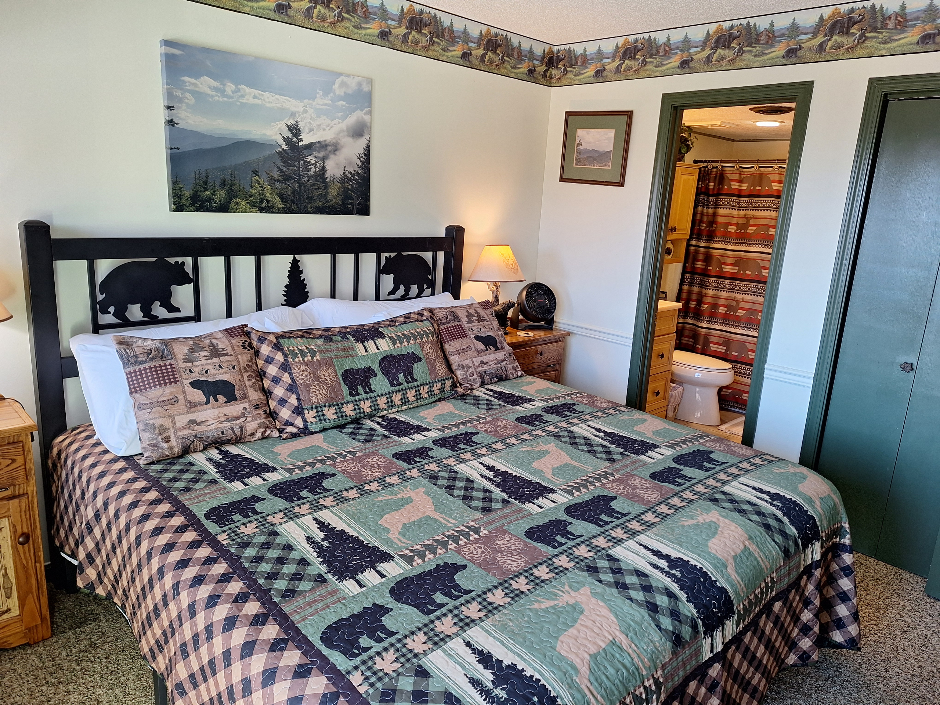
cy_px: 352
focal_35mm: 23
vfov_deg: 58.9
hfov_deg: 73.9
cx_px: 470
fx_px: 625
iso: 64
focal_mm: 5.54
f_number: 1.8
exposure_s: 1/40
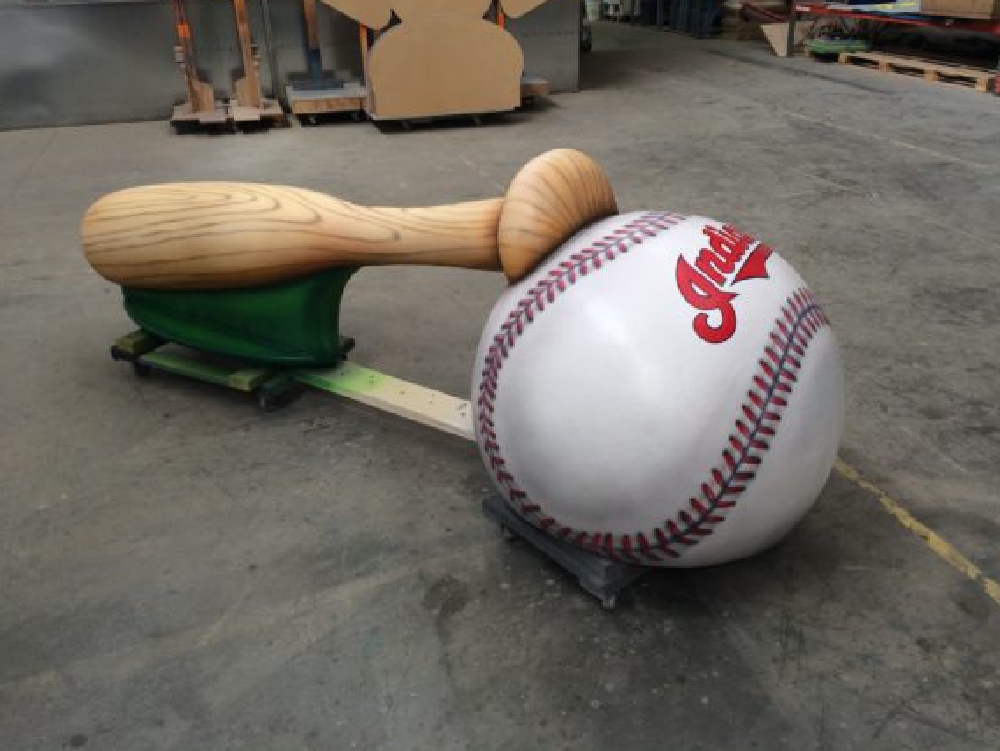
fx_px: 867
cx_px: 507
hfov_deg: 60.0
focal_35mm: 30
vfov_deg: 46.8
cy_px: 369
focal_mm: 4.15
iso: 40
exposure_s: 1/60
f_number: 2.2
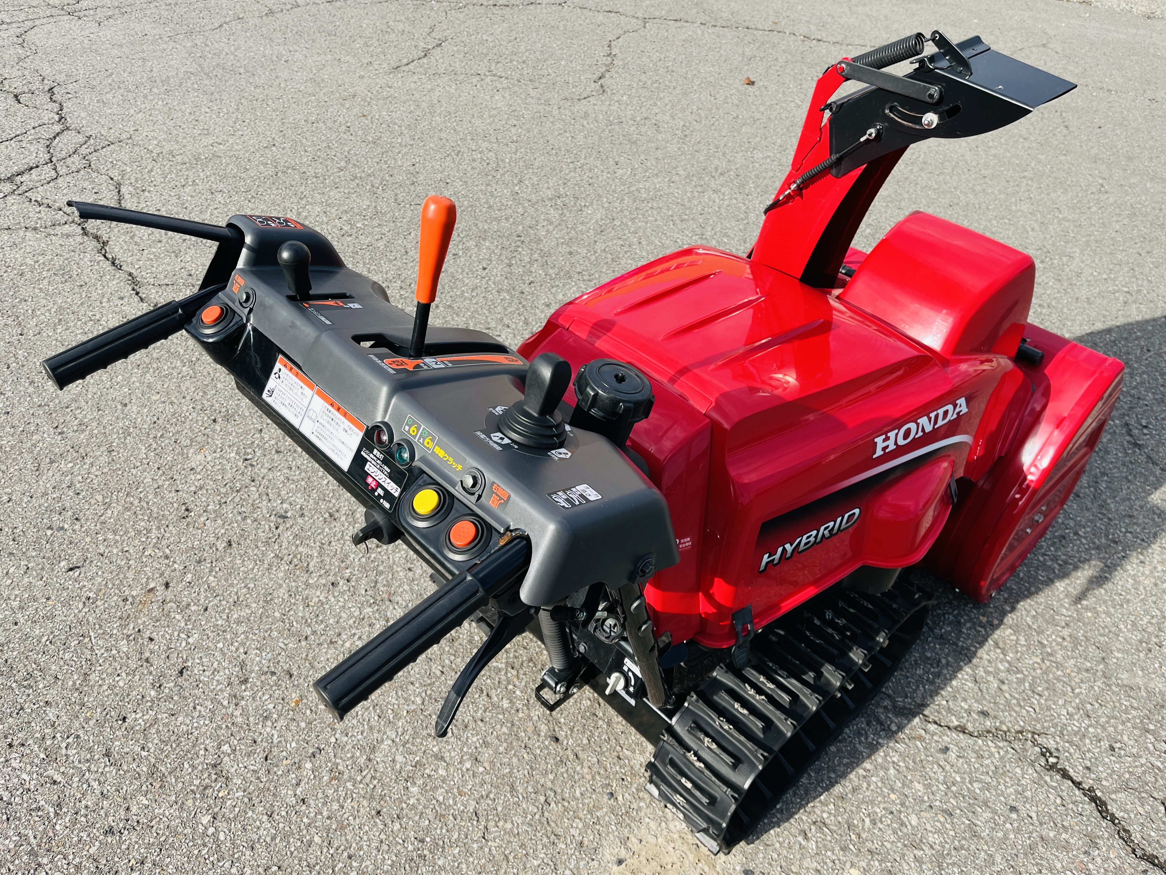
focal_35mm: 26
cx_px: 583
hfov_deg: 67.3
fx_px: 876
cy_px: 438
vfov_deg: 53.1
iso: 50
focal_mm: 5.1
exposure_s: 1/1832
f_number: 1.6
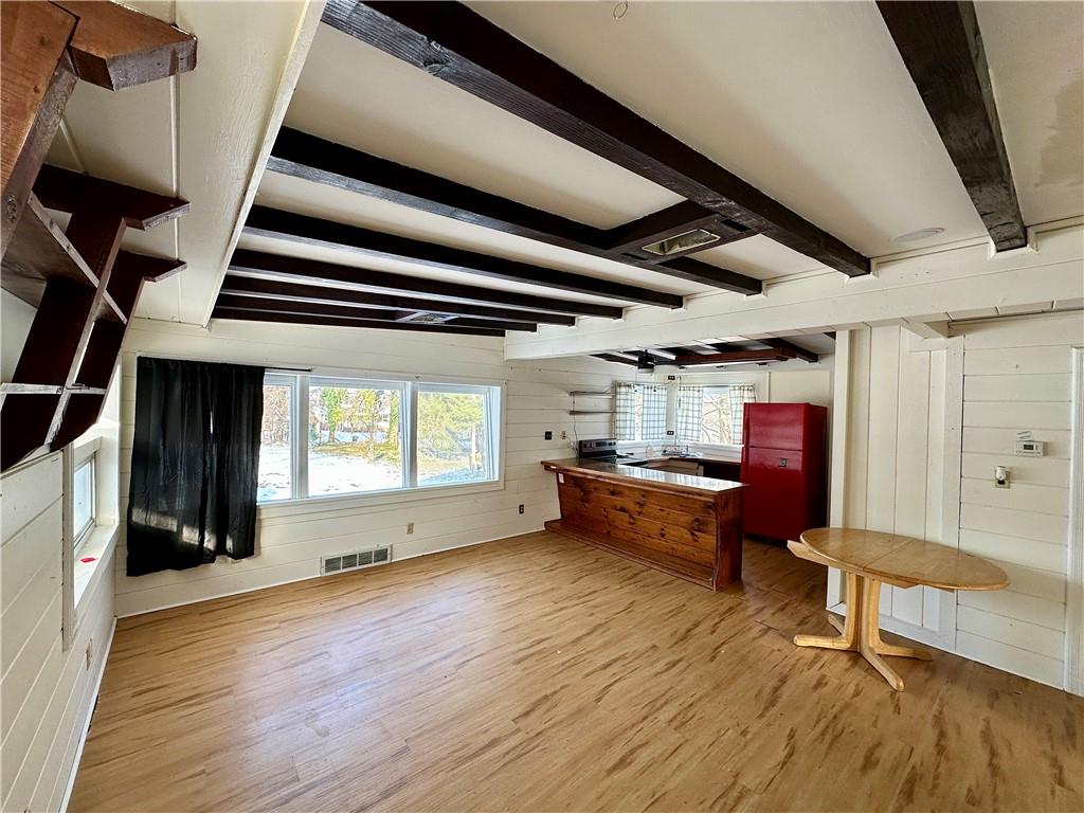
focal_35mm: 14
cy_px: 406
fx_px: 438
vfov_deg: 85.7
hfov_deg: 102.1
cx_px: 542
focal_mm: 2.22
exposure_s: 1/120
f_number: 2.2
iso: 64
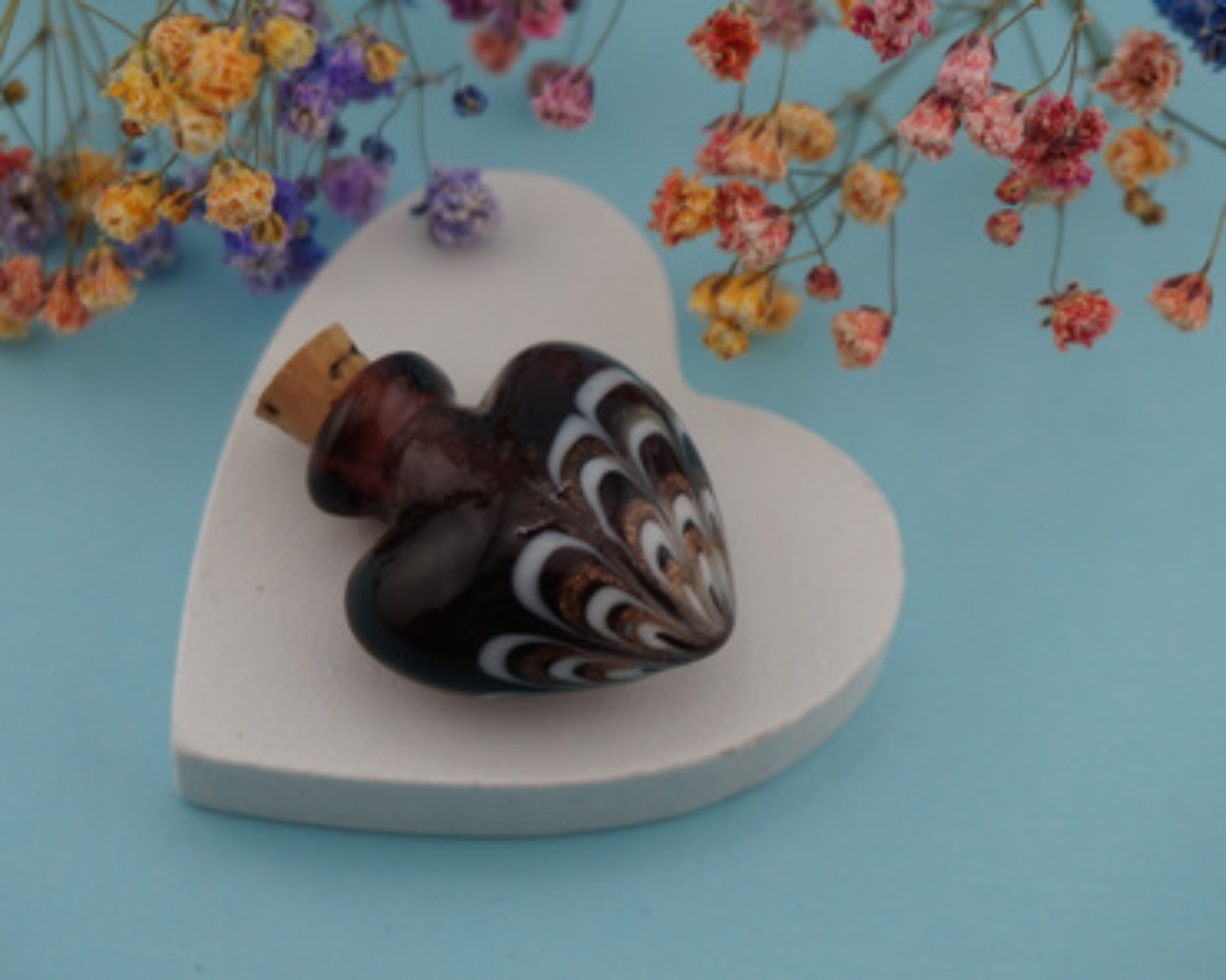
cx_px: 570
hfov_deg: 25.9
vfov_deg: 20.8
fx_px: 2669
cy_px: 487
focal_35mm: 74
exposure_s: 1/80
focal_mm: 43
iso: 100
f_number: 6.3
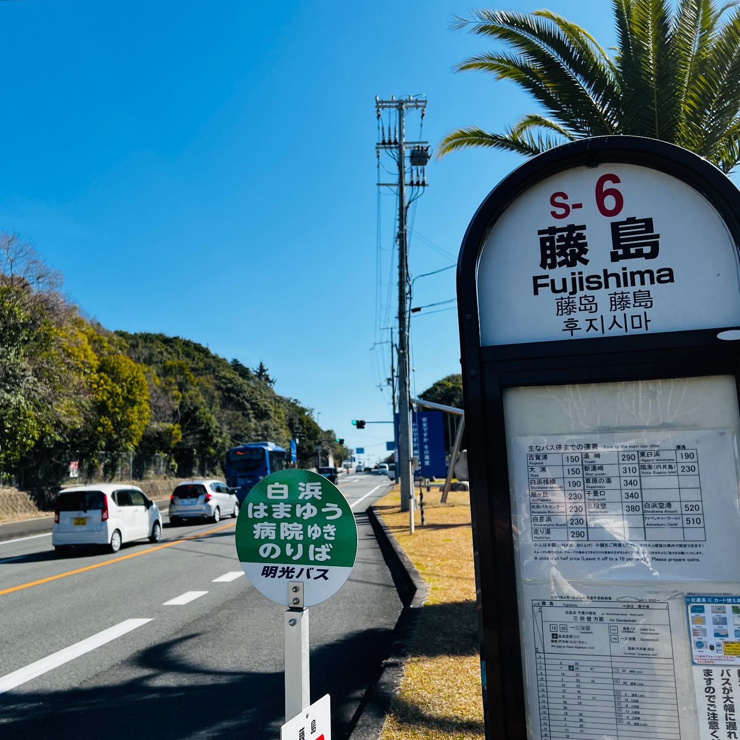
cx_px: 292
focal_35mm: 31
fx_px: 750
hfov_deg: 52.1
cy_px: 372
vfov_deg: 52.5
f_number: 1.5
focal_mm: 5.7
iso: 50
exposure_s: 1/3571
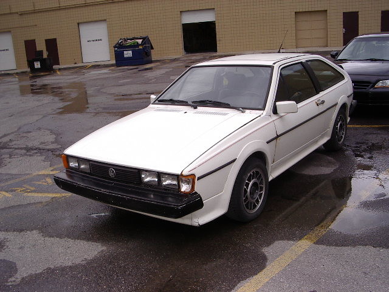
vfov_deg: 37.7
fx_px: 427
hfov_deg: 49.0
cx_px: 194
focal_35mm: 38
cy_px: 146
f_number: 4.8
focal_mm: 5.8
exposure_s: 1/250
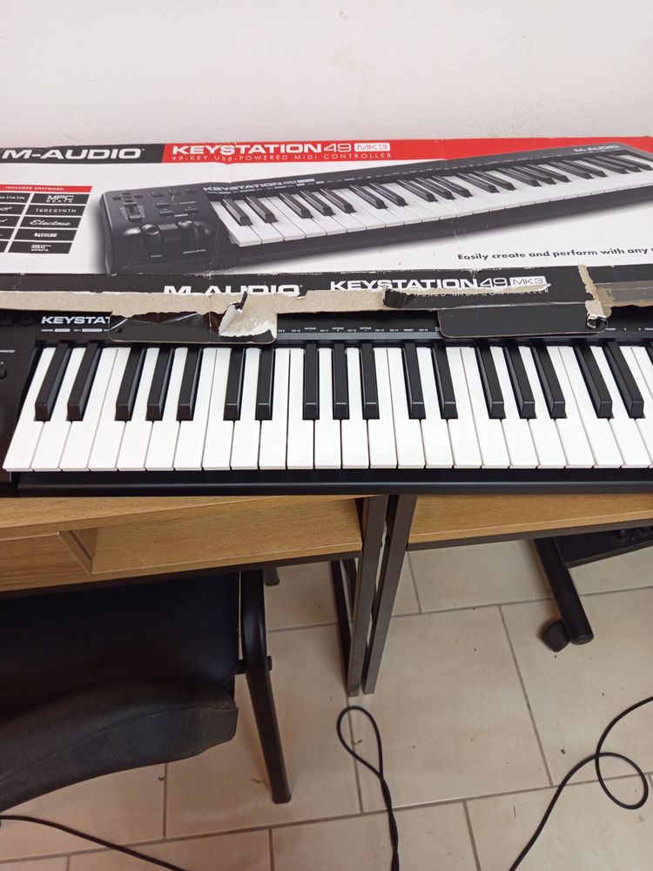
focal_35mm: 24
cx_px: 326
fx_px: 604
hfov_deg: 56.8
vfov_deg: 71.6
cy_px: 436
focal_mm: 5.24
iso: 530
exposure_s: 1/33.3
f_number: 1.7
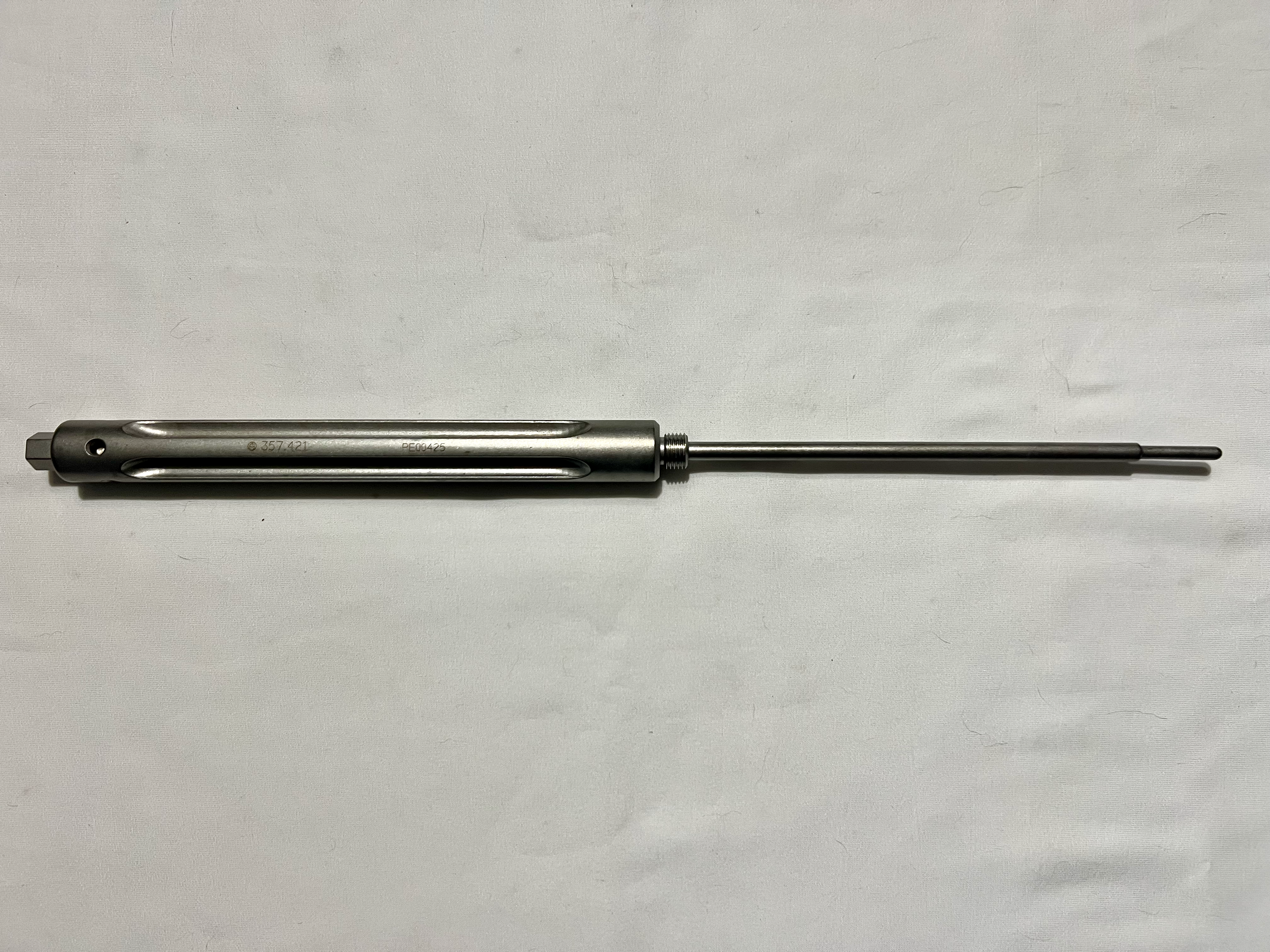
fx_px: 954
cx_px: 635
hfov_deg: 67.3
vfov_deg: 53.1
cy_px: 476
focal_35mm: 26
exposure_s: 1/60
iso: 125
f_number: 1.5
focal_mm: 5.7
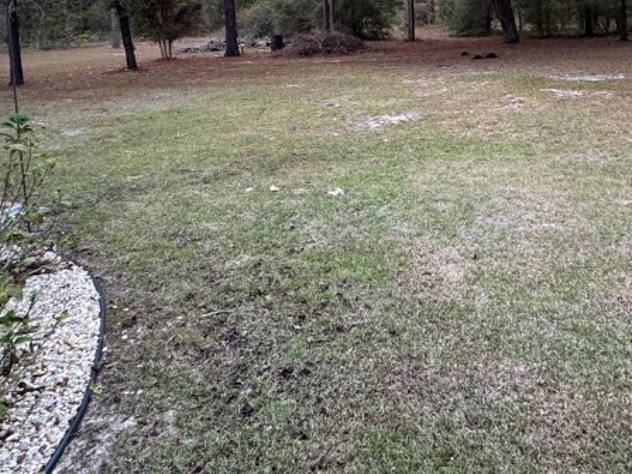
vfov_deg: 39.7
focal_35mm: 32
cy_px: 17
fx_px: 584
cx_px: 446
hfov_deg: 55.0
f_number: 2.2
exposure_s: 1/60
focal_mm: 2.22
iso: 200
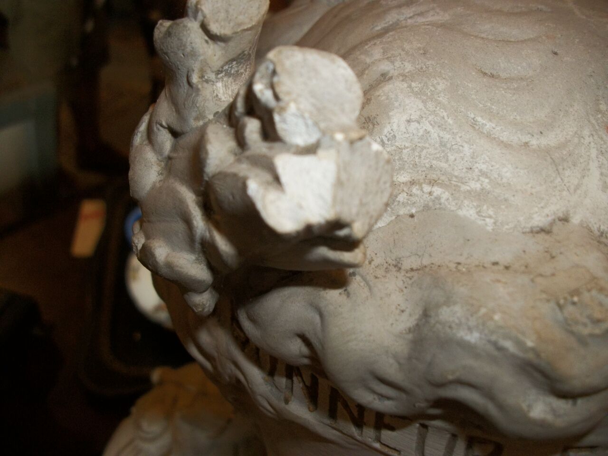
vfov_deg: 44.2
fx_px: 562
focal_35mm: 32
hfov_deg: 56.8
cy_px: 228
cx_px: 304
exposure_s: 1/30
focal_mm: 5.7
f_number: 2.9
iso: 160
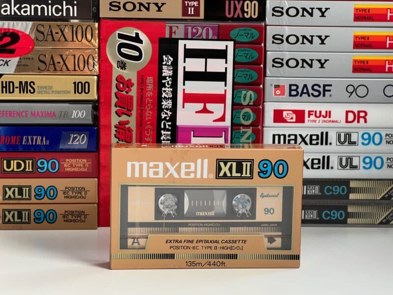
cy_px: 148
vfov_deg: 19.1
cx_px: 196
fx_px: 874
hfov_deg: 25.3
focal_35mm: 77
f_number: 2.8
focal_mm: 9
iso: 200
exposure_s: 1/60
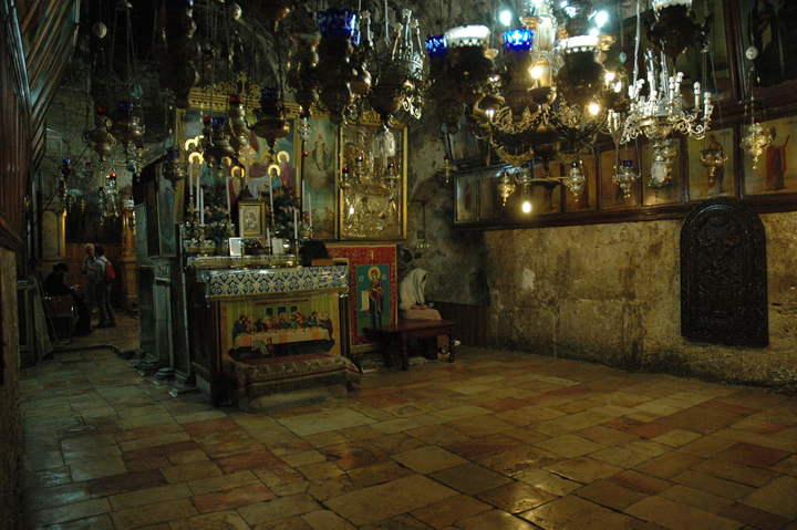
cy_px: 265
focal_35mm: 27
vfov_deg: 47.9
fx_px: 597
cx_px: 398
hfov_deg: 67.4
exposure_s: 1/50
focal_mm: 18
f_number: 3.5
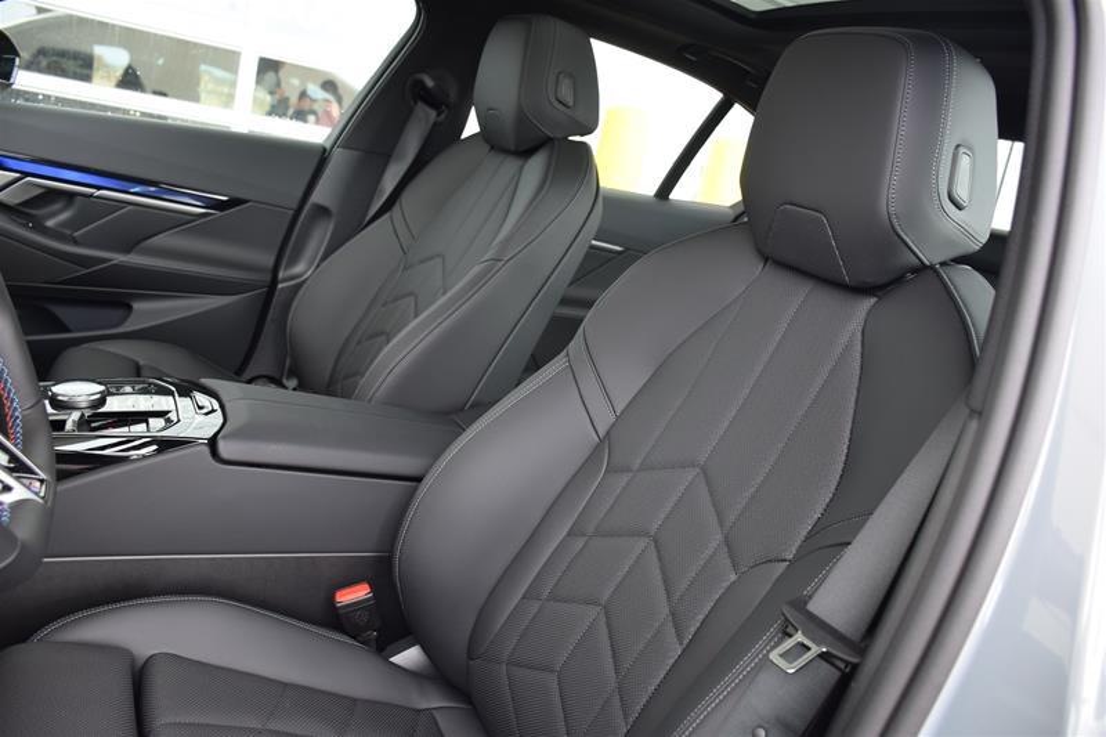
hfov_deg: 67.4
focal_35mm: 27
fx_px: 829
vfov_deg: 47.9
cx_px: 553
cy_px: 368
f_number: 4
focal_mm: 18
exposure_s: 1/60
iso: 500
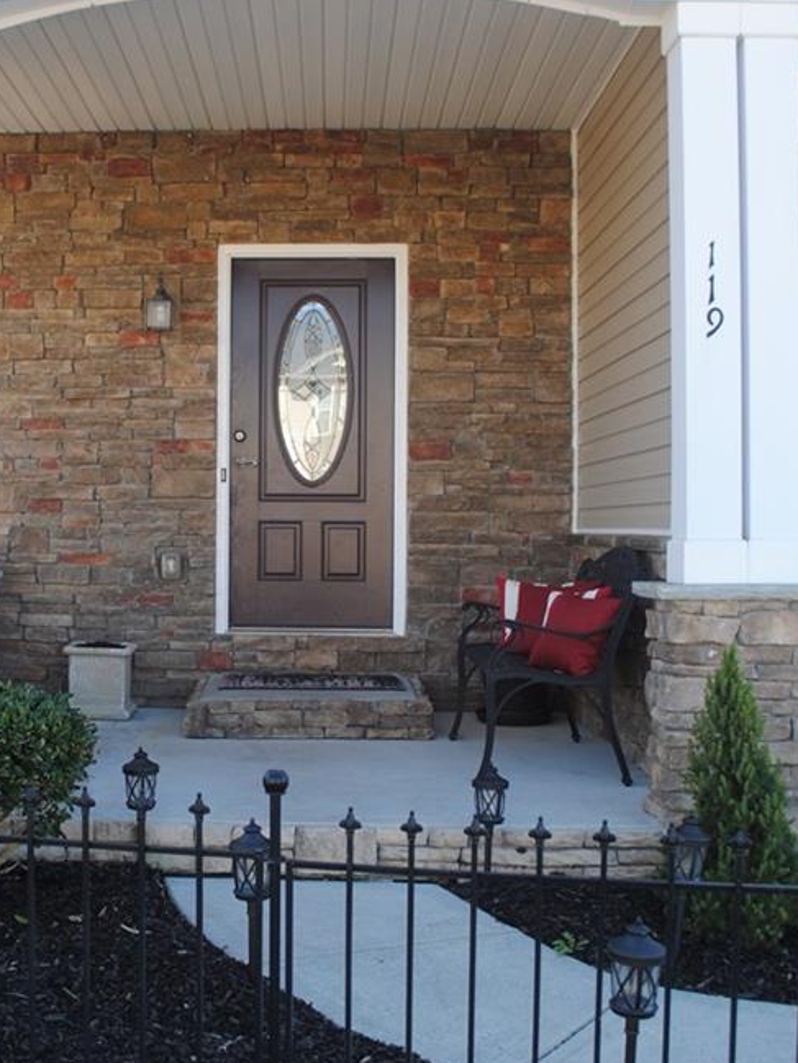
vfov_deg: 45.8
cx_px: 265
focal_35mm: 41
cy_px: 544
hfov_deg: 34.8
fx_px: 1260
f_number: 5.6
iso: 140
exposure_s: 1/125
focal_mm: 18
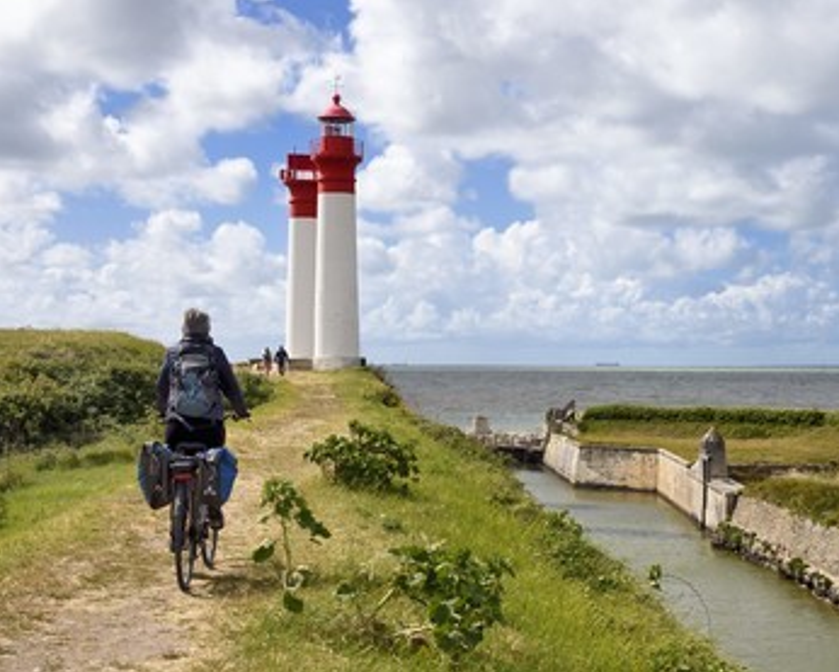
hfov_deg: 32.9
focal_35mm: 57
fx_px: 1416
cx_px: 506
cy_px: 337
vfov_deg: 26.7
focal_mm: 50
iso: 200
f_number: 11
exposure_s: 1/500
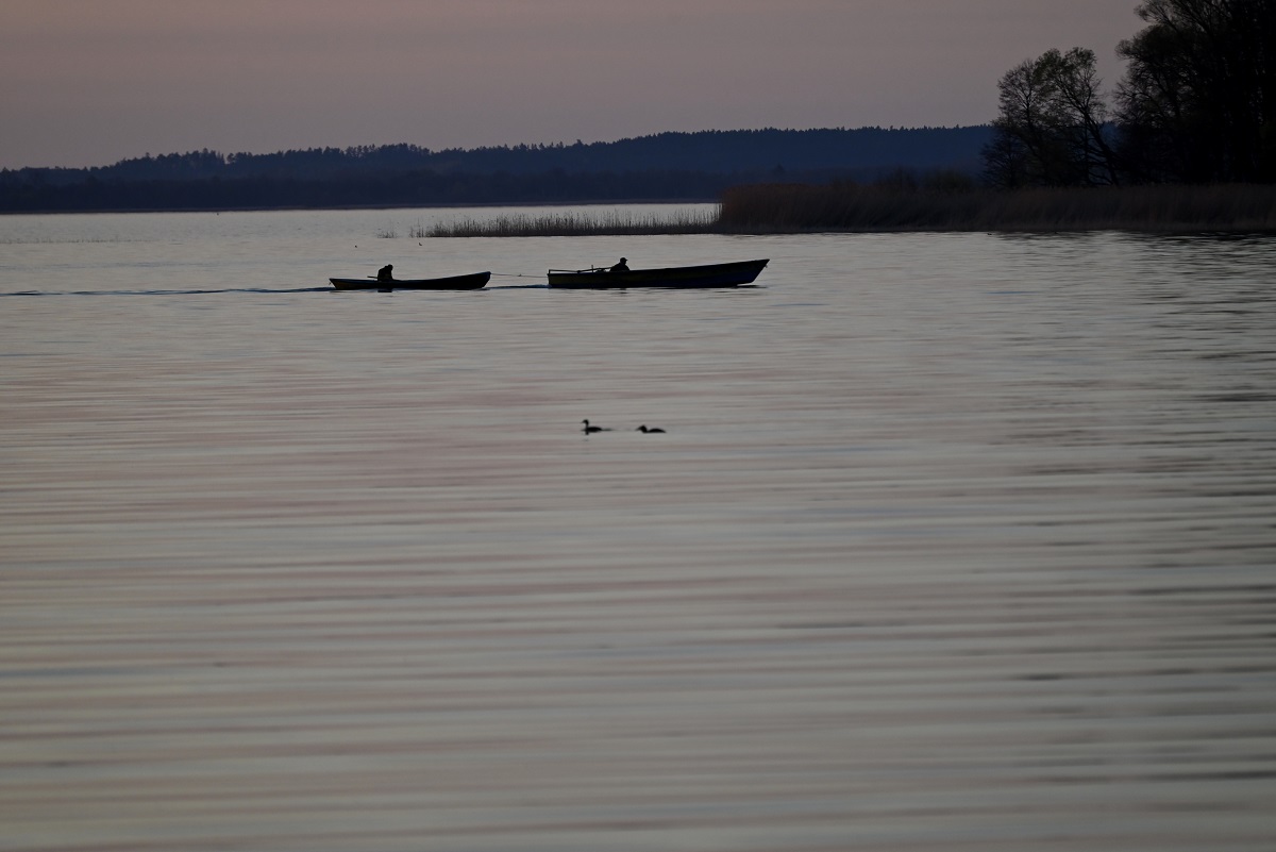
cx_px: 638
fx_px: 10637
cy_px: 426
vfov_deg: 4.6
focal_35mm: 300
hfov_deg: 6.9
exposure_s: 1/500
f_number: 5.6
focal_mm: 300
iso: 640
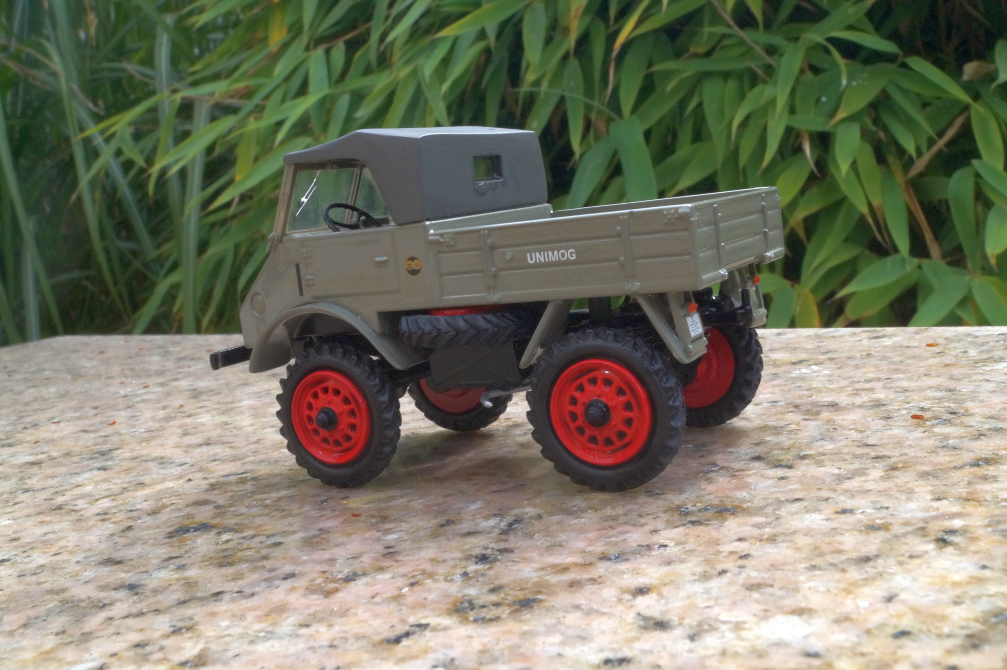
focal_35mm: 42
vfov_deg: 31.9
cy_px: 335
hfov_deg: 46.4
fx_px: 1174
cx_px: 504
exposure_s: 1/60
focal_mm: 28
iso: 800
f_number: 29
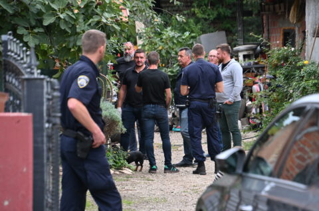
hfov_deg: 7.4
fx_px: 2454
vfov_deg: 4.9
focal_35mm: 278
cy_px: 106
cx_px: 160
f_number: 5.6
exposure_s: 1/125
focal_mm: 185
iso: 320
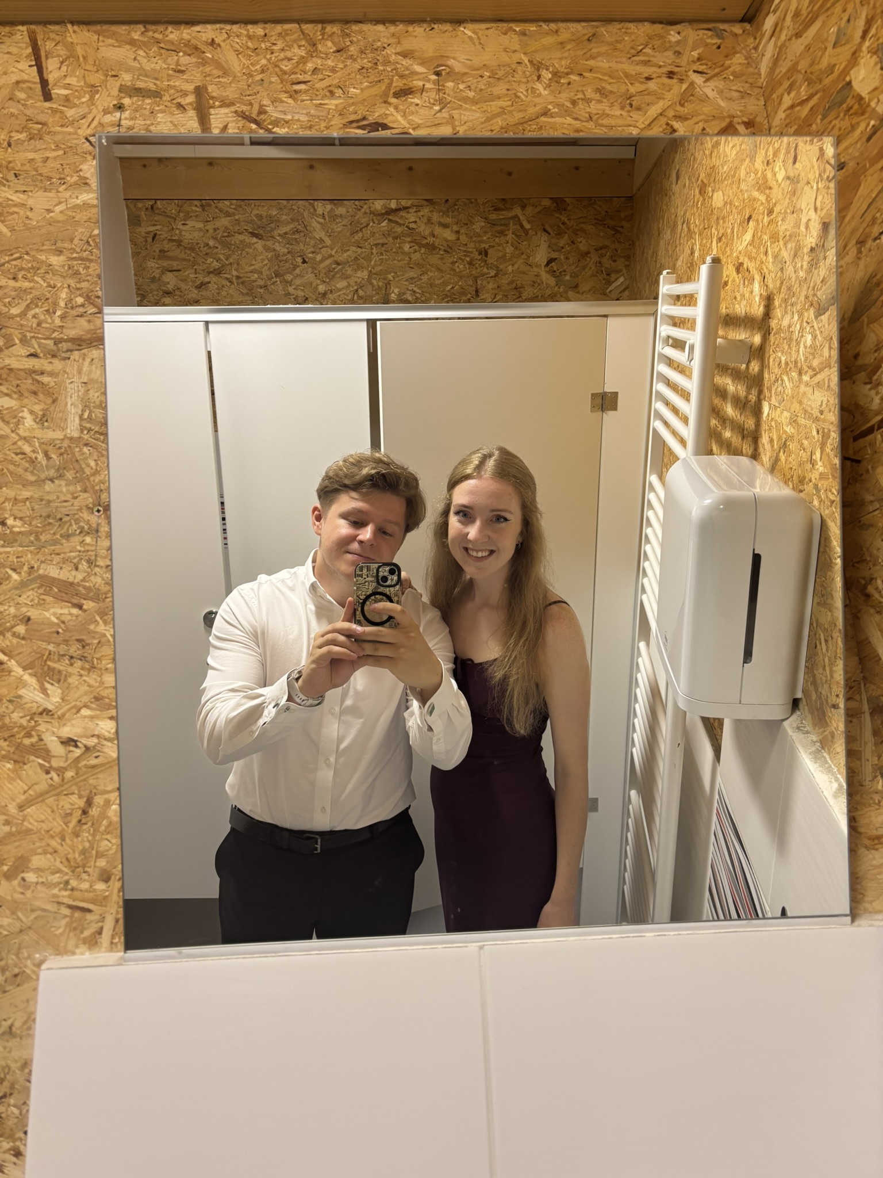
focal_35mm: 26
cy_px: 589
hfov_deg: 53.1
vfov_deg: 67.3
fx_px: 884
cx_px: 442
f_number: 1.6
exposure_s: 1/50
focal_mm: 5.96
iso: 200
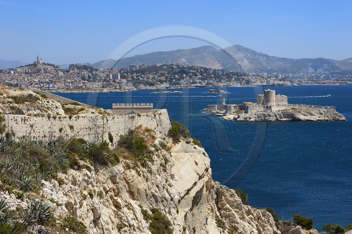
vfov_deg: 19.4
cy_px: 117
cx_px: 176
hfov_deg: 28.9
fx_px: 684
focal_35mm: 70
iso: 200
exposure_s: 1/400
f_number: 10
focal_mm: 70
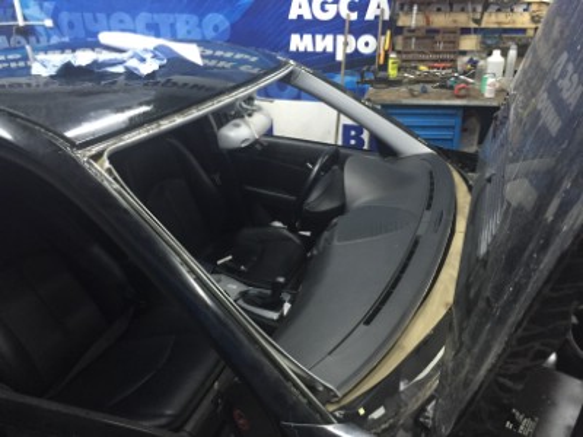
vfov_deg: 48.2
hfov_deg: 61.7
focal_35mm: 29
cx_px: 292
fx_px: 488
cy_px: 218
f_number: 2.2
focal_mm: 4.15
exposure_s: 1/20
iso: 250
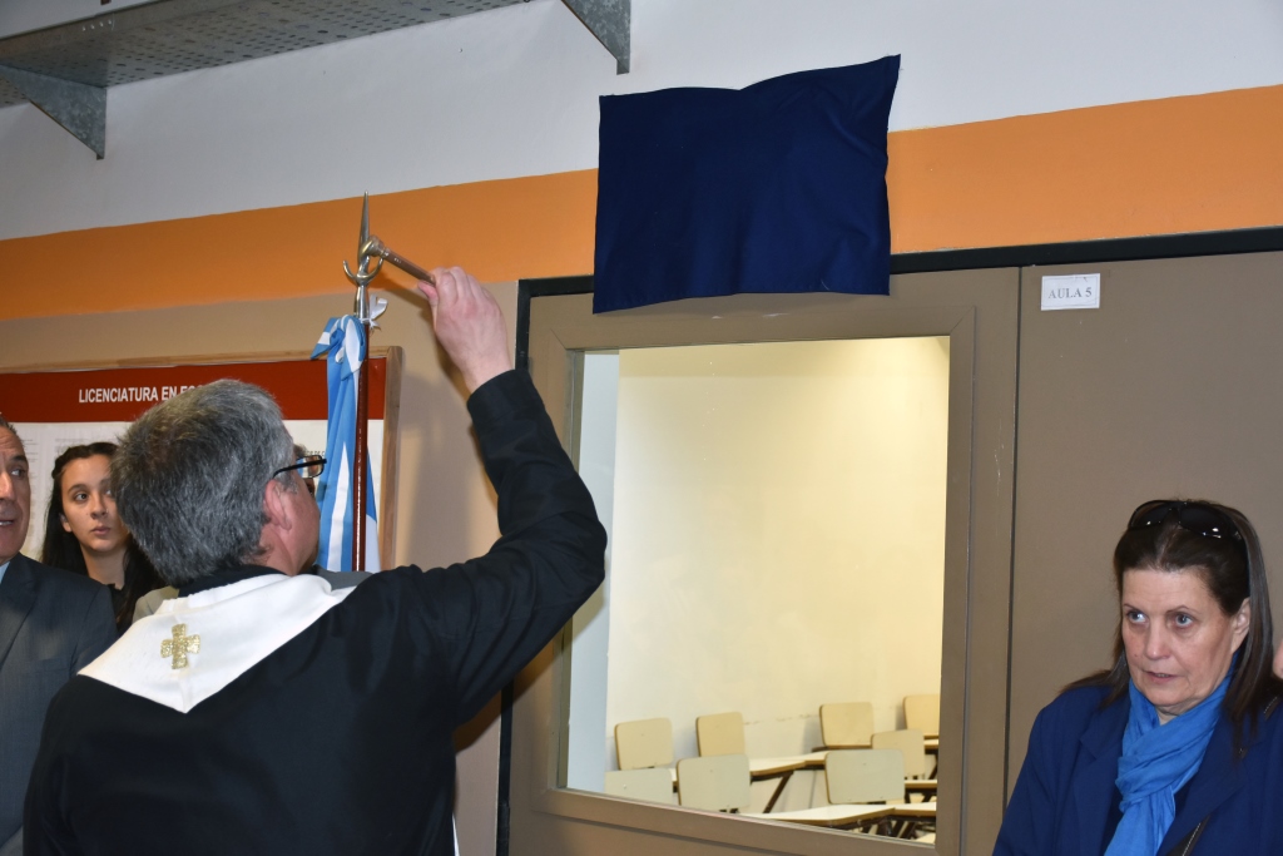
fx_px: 1818
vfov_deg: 26.5
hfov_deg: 38.9
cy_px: 428
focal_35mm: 51
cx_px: 642
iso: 720
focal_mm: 34
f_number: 4.2
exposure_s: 1/60
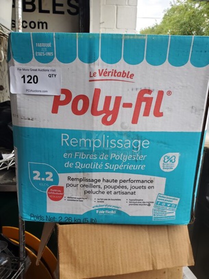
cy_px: 140
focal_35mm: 26
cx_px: 104
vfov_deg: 67.3
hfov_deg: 53.1
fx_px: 209
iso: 50
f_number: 2.4
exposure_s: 1/172
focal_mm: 4.3
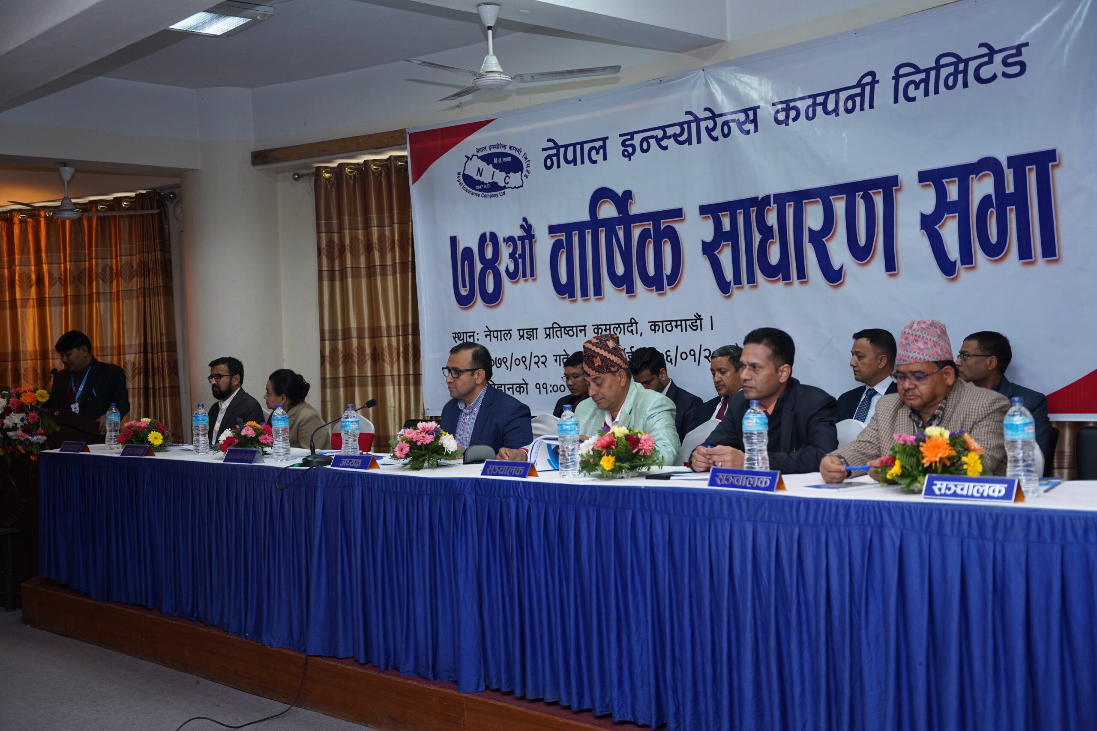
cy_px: 366
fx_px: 1240
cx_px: 548
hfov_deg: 47.7
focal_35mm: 41
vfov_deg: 32.9
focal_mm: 40.7
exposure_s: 1/160
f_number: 2.8
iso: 500
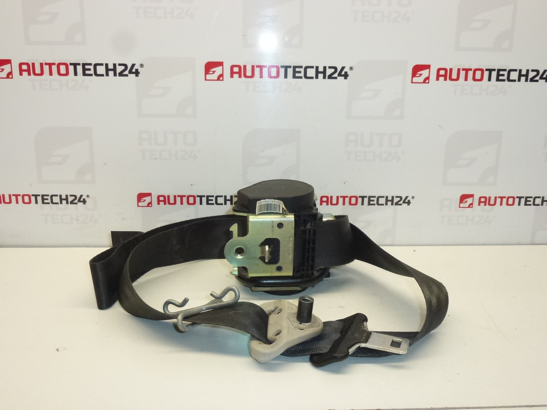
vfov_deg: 42.9
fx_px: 521
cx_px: 274
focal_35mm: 33
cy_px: 205
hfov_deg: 55.4
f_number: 3.6
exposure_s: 1/250
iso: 400
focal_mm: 5.9
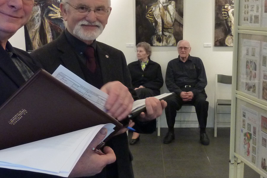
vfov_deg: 22.3
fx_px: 452
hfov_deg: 32.7
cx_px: 166
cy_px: 81
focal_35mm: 61
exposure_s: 1/30
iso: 400
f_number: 3.4
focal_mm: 4.7
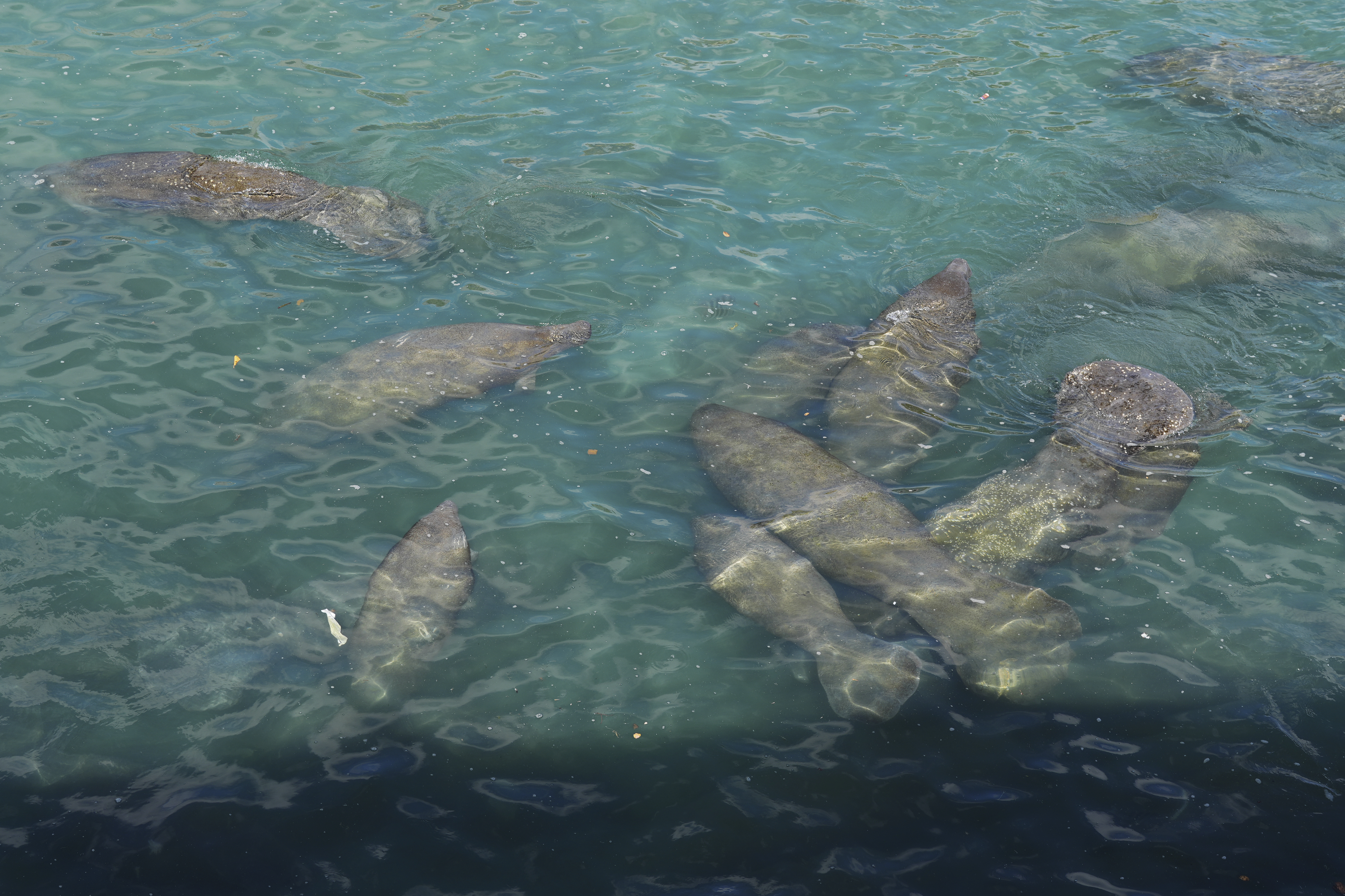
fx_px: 2615
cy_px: 448
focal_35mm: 70
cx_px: 672
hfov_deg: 28.8
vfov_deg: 19.5
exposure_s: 1/500
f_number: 6.3
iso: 250
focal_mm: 70
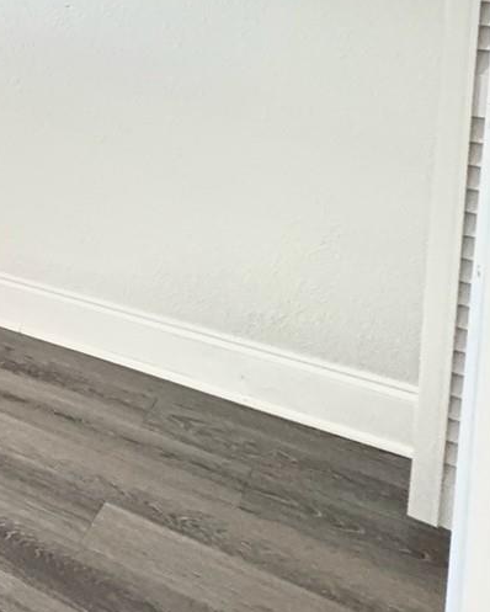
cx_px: -488
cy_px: -2
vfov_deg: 37.4
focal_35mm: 44
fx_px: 797
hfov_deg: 19.4
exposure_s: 1/30
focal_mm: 2.22
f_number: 2.2
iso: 1600
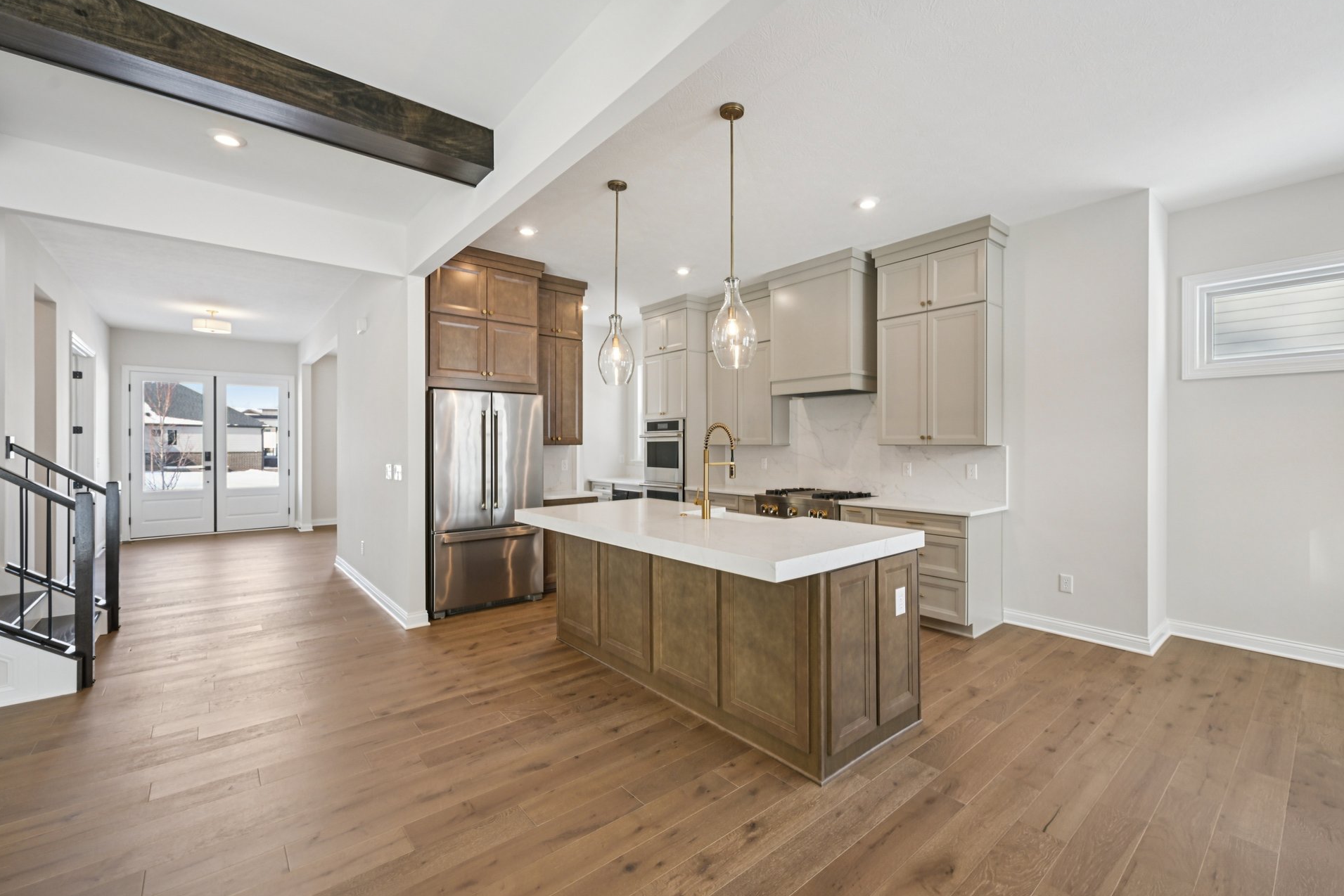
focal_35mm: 15
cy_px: 448
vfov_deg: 77.3
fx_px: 560
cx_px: 714
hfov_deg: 100.3
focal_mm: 14
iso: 100
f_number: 8
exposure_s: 1/20
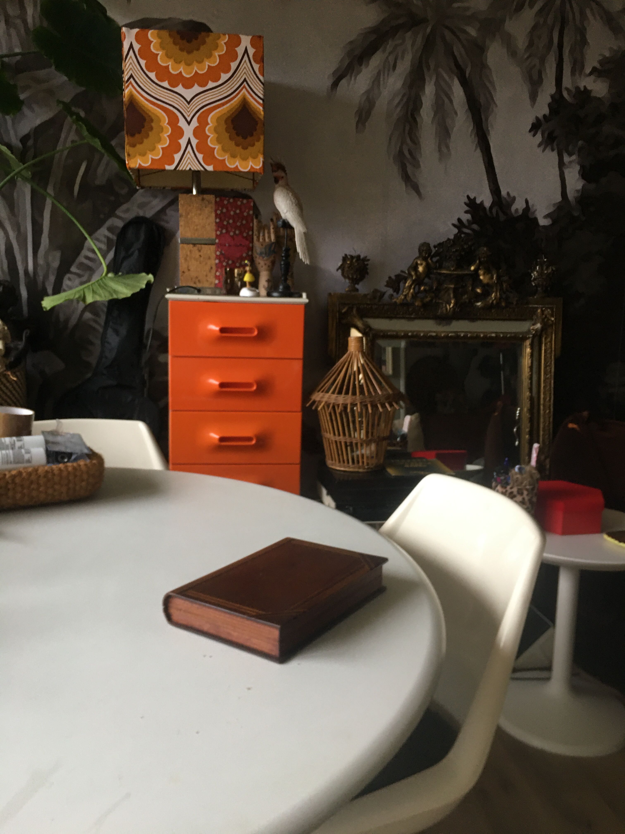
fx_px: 698
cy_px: 417
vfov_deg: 61.7
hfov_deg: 48.2
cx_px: 312
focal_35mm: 29
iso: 64
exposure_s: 1/17
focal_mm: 4.15
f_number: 2.2
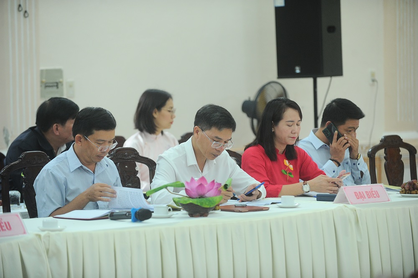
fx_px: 1508
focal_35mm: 130
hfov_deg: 15.8
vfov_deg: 10.5
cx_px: 209
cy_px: 139
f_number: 3.5
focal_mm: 130
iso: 2000
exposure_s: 1/200
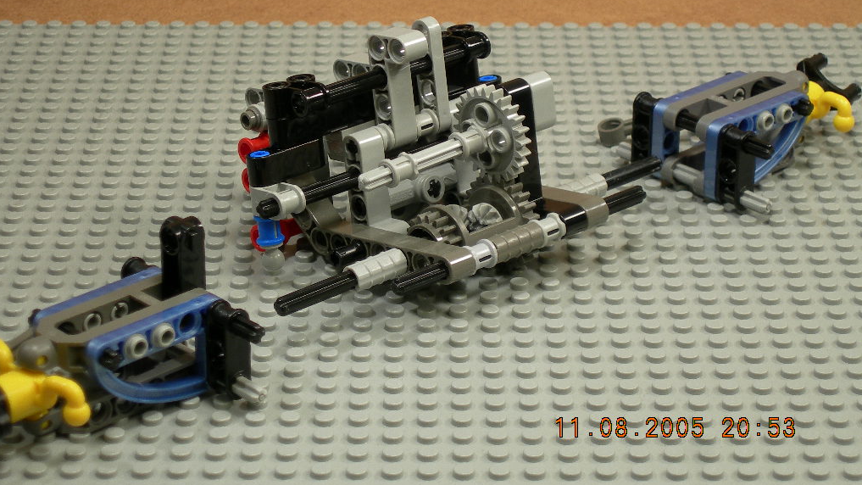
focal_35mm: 125
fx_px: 2857
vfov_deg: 9.7
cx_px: 429
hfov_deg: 17.2
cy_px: 170
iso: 50
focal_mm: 23.4
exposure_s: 1/8
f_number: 4.9
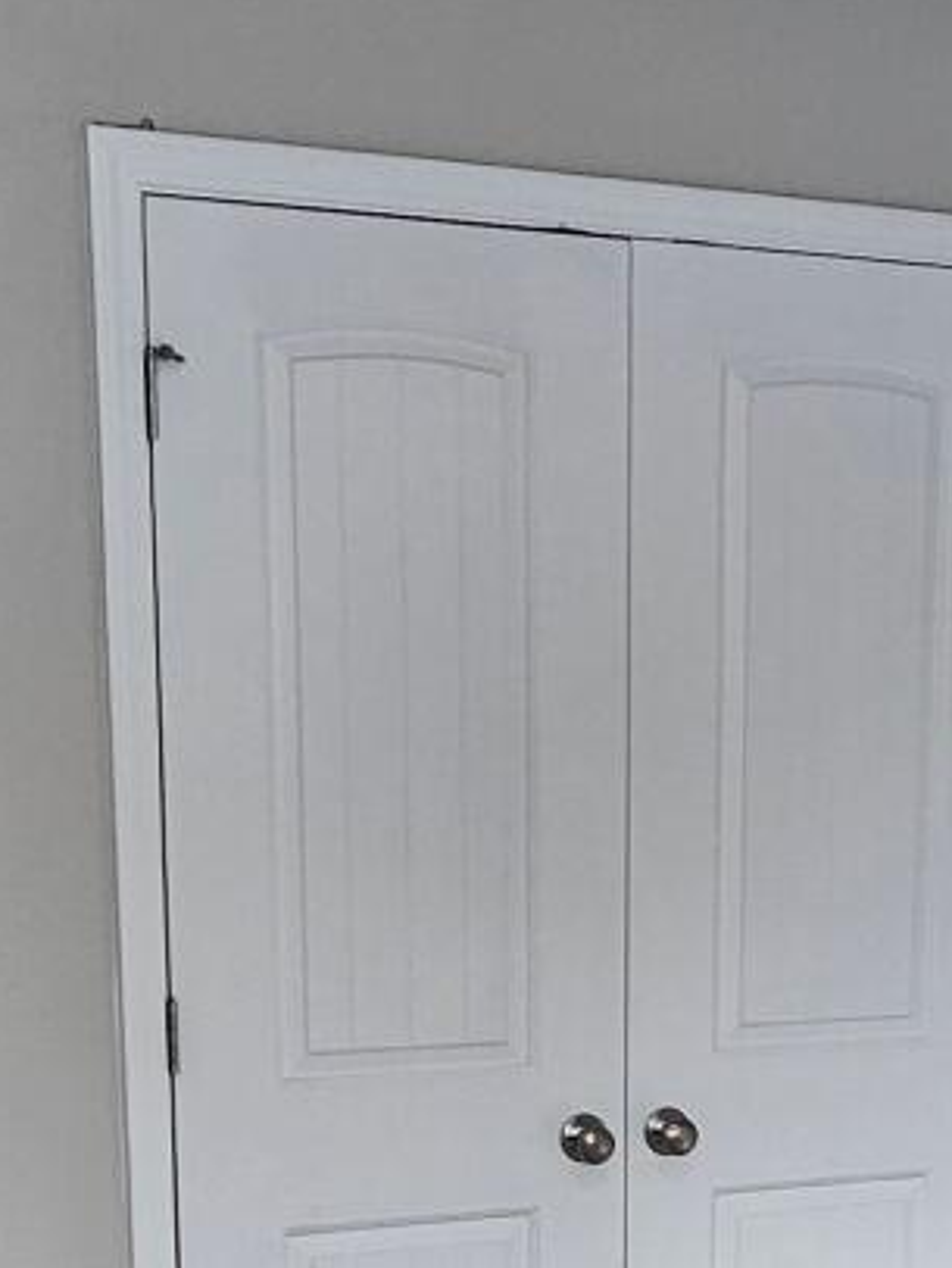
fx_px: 2344
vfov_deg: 28.5
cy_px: 1252
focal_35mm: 64
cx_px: 777
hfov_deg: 22.6
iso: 125
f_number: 2.2
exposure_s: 1/66
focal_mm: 2.2
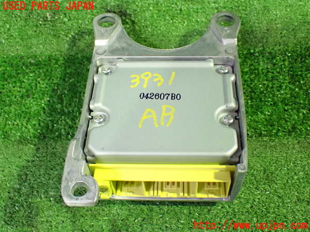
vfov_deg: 32.9
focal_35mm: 44
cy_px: 116
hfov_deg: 42.9
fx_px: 394
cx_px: 155
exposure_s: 1/40
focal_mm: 7.84
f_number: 2.9
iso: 1250
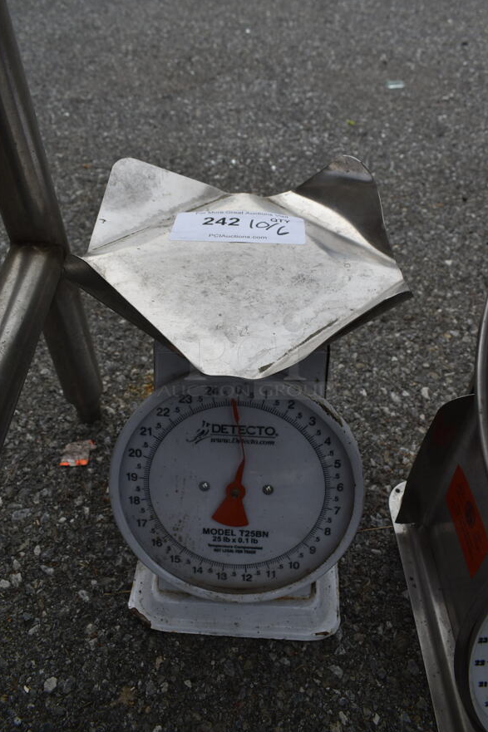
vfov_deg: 65.5
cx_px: 244
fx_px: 570
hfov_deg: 46.4
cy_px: 356
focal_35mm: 28
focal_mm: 18
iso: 100
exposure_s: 1/125
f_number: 7.1
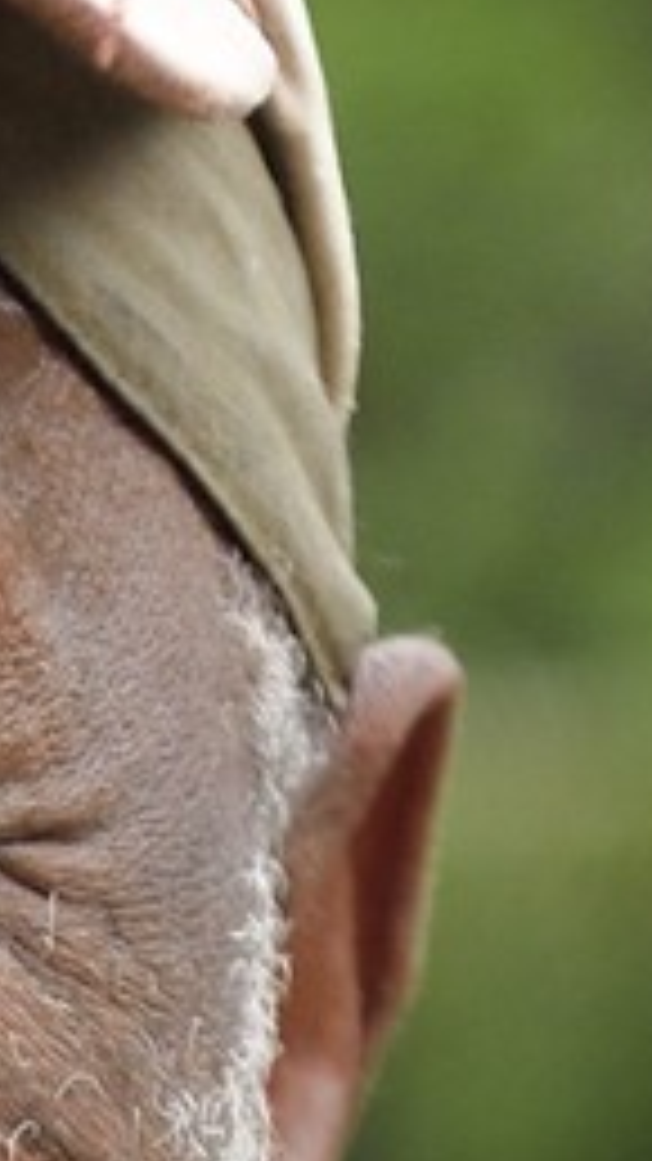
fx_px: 13963
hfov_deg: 2.7
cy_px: 2178
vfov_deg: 4.7
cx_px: -661
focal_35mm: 454
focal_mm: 70
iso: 800
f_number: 5
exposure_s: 1/160
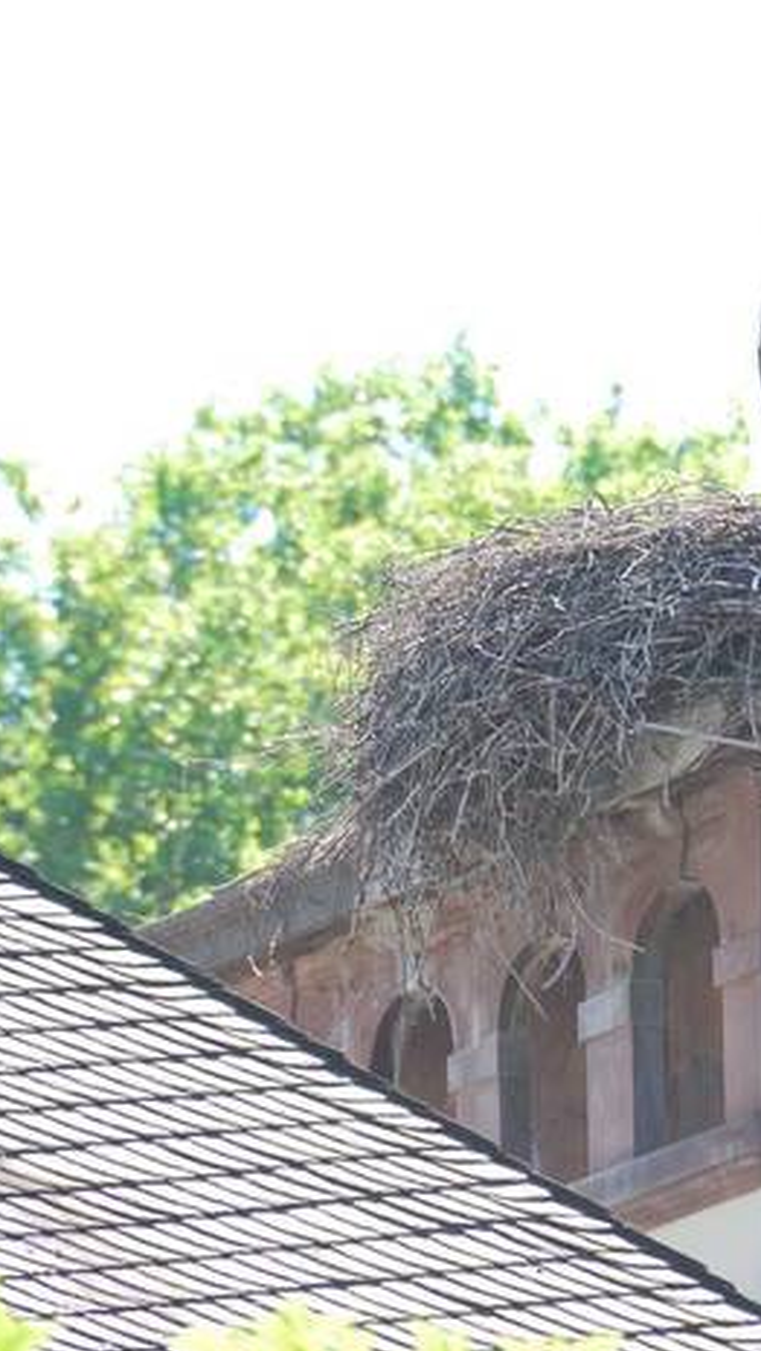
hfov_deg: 2.6
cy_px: 718
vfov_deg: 4.6
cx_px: 616
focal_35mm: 473
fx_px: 16947
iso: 640
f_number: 5.6
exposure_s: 1/500
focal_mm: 200
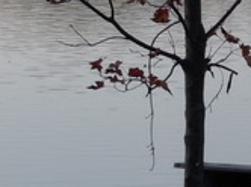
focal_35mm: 493
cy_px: -122
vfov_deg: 3.0
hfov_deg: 4.0
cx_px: 236
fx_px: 3570
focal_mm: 18.3
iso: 100
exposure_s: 1/320
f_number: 5.4
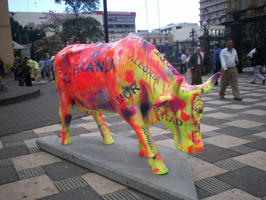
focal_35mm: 36
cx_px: 133
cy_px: 100
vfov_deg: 39.6
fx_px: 277
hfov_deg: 51.4
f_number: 4.5
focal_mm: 6
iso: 100
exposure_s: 1/127
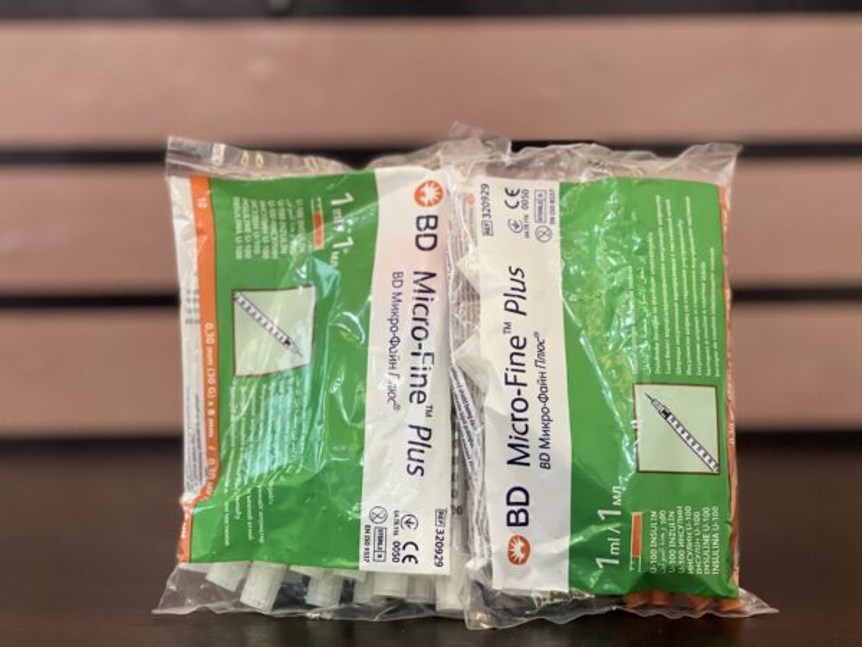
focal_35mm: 77
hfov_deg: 25.3
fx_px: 1917
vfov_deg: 19.1
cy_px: 324
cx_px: 431
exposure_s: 1/33
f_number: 2.8
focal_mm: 9
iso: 400
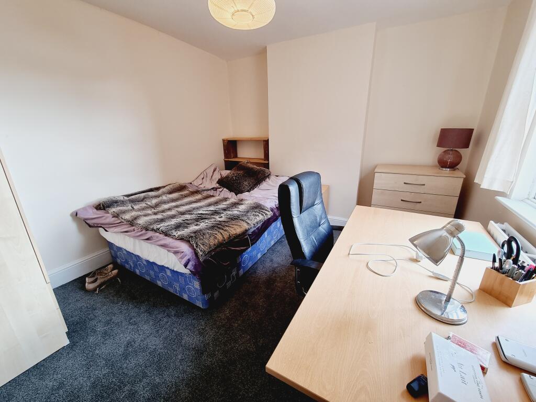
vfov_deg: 89.9
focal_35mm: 13
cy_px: 201
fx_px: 201
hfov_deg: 106.2
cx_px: 268
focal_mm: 2.2
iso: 80
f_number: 2.2
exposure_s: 1/50
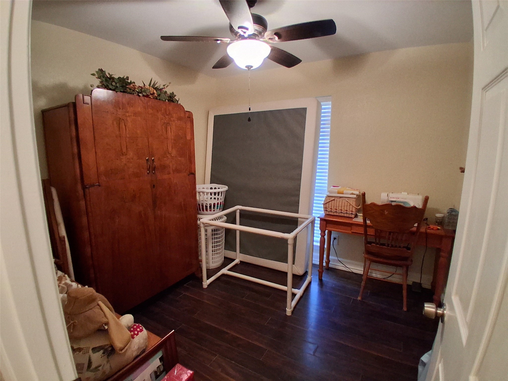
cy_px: 190
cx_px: 254
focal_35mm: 17
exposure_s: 1/40
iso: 400
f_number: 2.2
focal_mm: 1.4
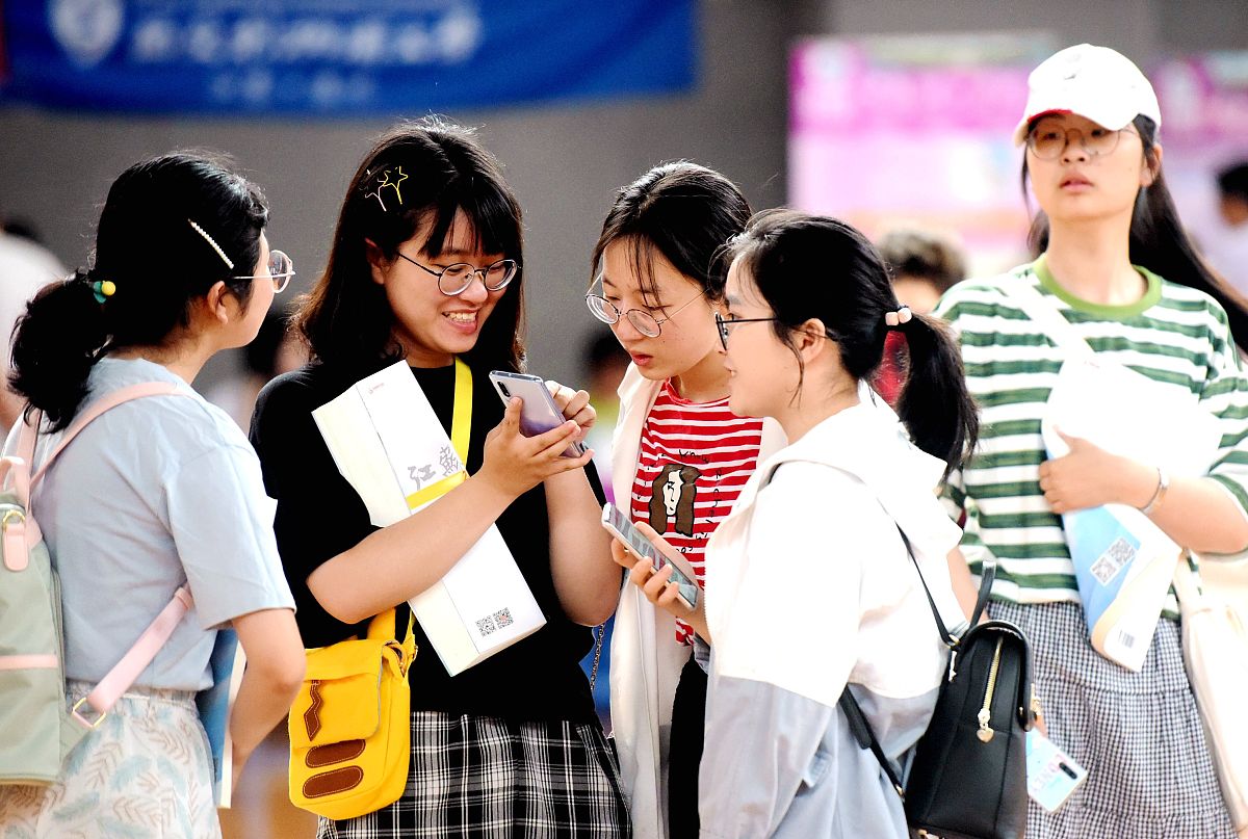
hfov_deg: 10.3
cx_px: 624
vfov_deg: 6.9
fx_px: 6952
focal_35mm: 200
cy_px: 420
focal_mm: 200
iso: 3200
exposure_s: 1/1000
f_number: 14
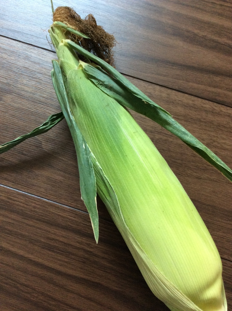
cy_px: 156
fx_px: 287
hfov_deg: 44.0
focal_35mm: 32
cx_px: 116
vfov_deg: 56.9
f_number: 2.4
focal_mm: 3.3
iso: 160
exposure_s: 1/24
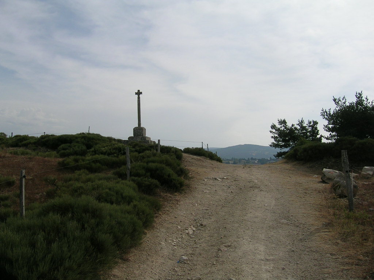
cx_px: 187
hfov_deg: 52.6
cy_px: 140
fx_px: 378
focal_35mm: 35
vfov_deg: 40.7
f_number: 4.8
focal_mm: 5.4
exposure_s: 1/886
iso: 50
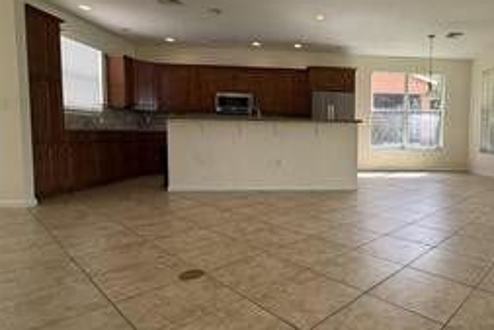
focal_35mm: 23
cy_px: 156
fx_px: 316
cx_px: 357
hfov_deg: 71.9
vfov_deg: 55.1
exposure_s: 1/203
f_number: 2.2
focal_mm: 2.22
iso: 50
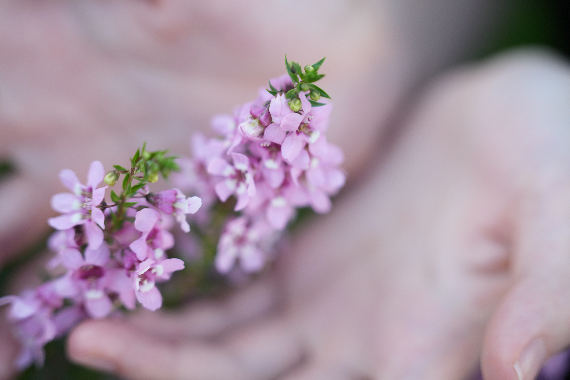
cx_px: 285
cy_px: 190
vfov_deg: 13.0
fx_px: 1662
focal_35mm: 105
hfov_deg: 19.5
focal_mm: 105
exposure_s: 1/800
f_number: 2.8
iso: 400
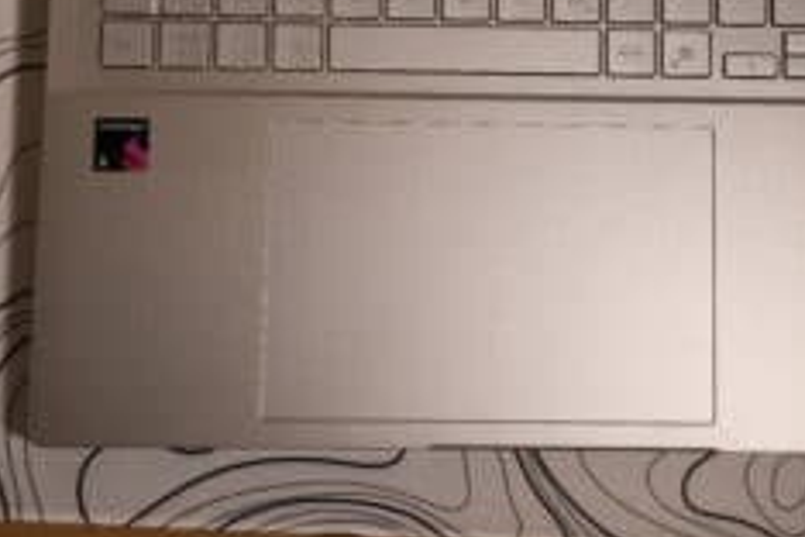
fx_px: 1230
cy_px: 117
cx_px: 526
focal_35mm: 55
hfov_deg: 35.9
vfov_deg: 24.3
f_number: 8
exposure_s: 1/100
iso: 800
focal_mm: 22
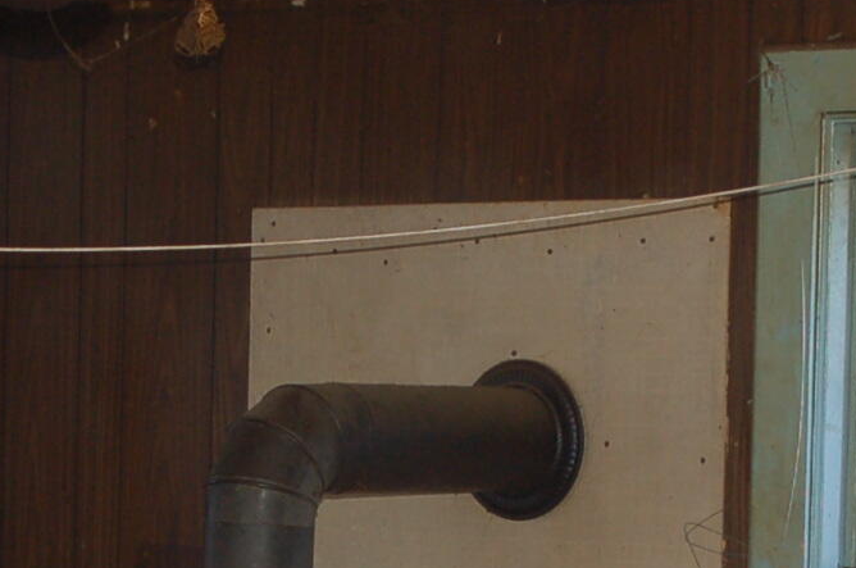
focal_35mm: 162
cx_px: 123
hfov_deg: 12.6
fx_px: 3846
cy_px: 642
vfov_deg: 8.4
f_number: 4.8
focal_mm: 32
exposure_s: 1/60
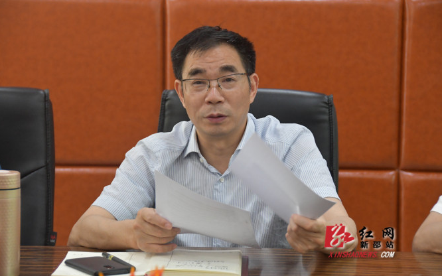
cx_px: 221
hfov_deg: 16.6
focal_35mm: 126
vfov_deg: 10.4
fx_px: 1518
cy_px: 136
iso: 3200
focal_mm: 82
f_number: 5
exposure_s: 1/125
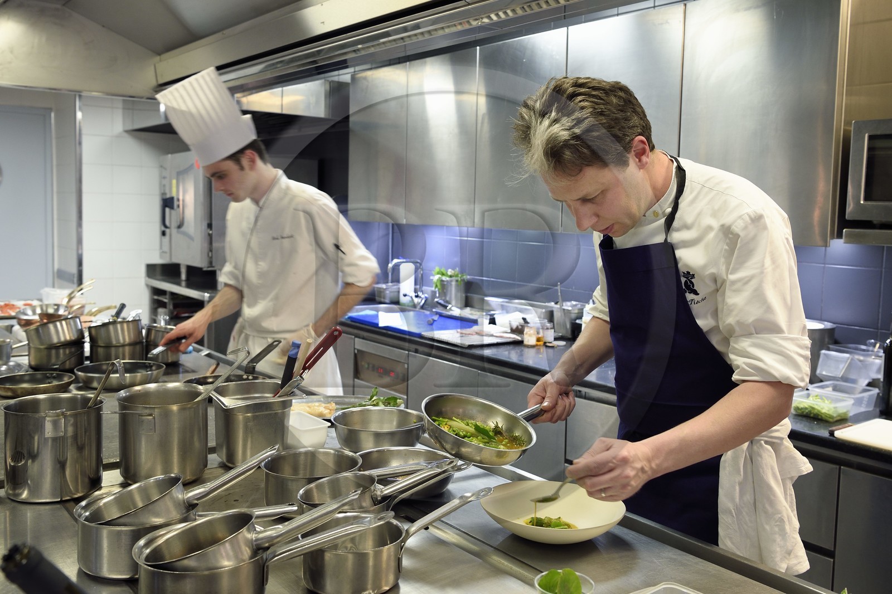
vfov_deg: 41.1
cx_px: 446
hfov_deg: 58.7
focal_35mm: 32
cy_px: 297
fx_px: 793
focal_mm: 32
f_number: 5.6
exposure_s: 1/25
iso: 800
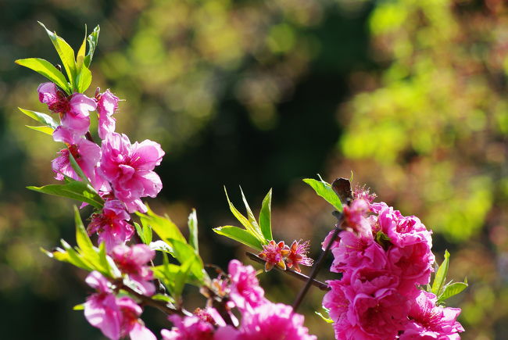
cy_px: 170
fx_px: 4238
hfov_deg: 6.9
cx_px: 254
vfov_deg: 4.6
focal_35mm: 300
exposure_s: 1/180
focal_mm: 200
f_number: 8
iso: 200
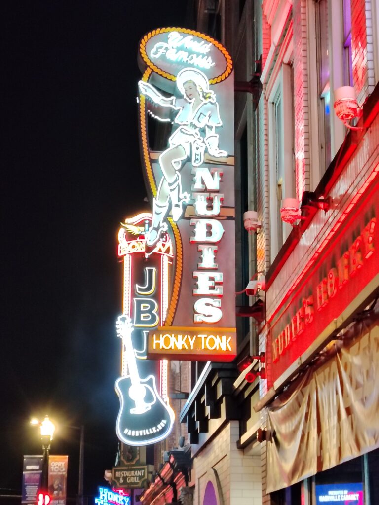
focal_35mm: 71
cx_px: 190
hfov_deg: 20.7
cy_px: 252
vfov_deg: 27.4
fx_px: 1036
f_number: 1.75
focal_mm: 5.25
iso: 578
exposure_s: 1/33.3
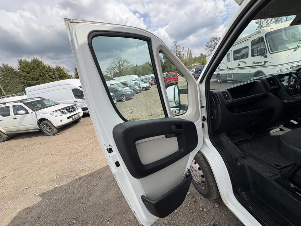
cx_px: 150
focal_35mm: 14
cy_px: 113
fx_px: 122
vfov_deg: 85.7
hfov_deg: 102.1
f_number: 2.2
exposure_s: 1/749
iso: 40
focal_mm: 2.22
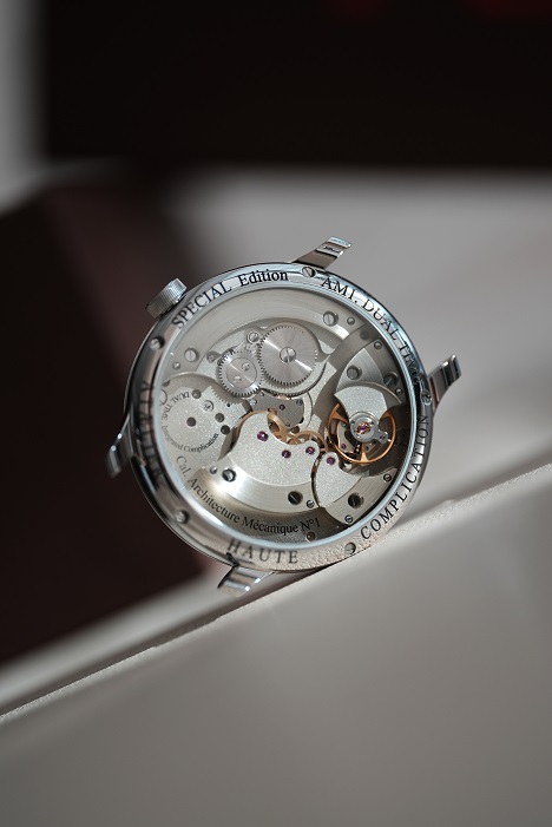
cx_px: 276
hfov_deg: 13.1
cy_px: 414
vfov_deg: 19.4
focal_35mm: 105
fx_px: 2412
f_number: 2.8
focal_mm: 105
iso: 500
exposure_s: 1/250
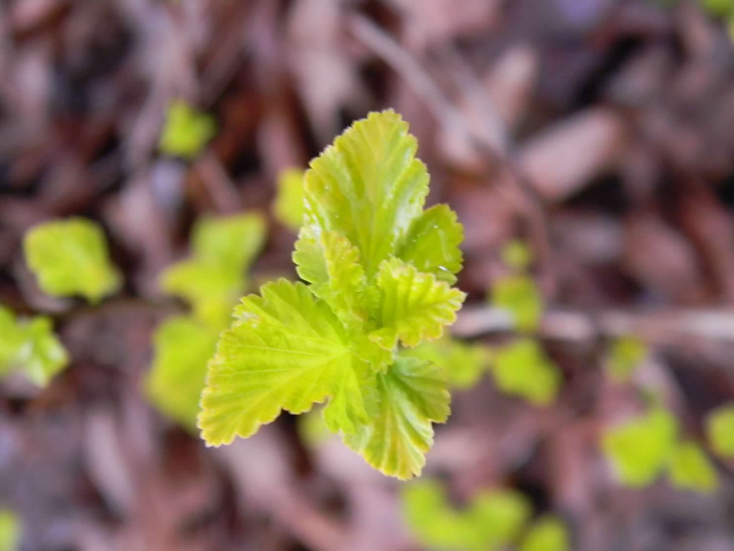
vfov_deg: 45.4
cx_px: 367
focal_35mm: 31
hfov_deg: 58.4
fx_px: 657
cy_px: 276
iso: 400
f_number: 4.5
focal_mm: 15.1
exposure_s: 1/32.2
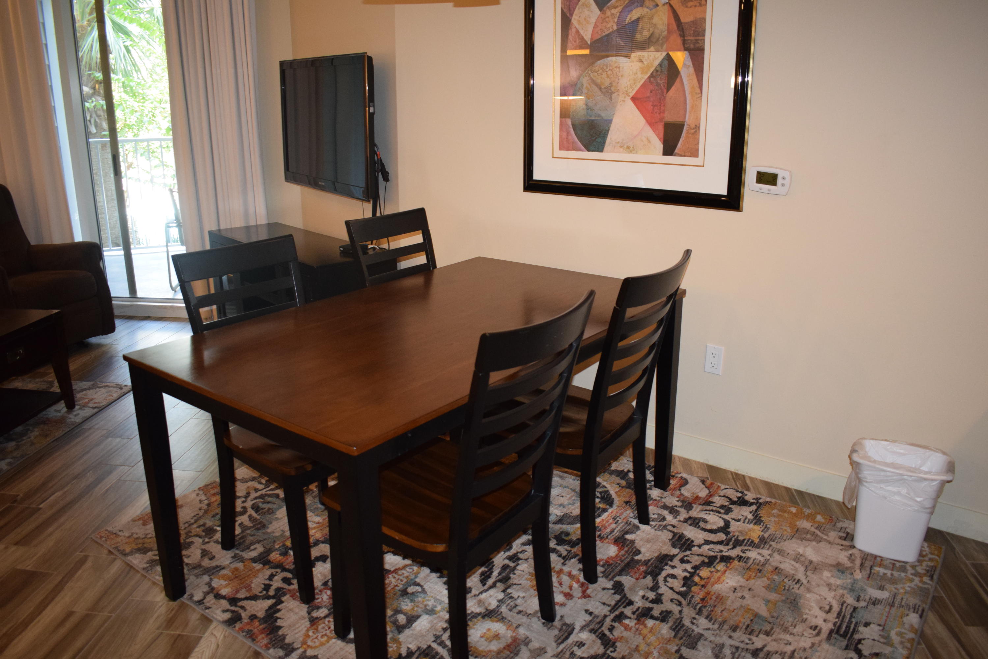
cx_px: 494
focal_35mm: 27
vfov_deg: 47.9
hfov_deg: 67.4
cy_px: 330
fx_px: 741
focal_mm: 18
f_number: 3.5
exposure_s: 1/60
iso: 1800
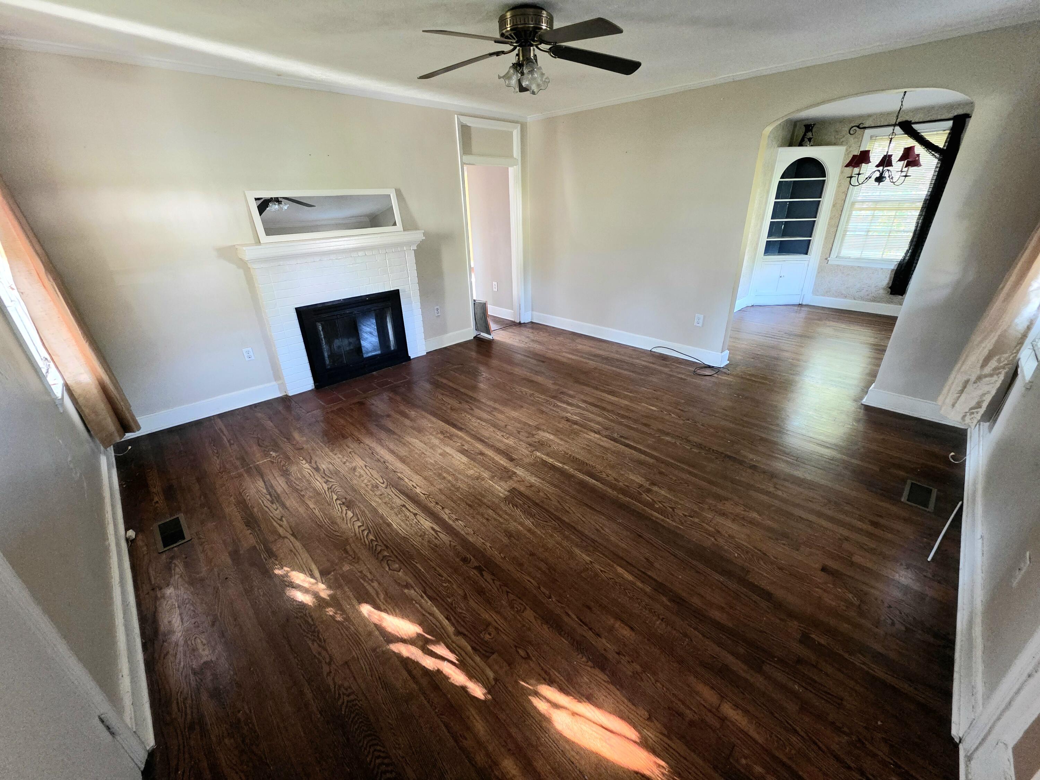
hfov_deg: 106.2
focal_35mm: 13
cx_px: 520
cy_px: 390
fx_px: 391
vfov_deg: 89.9
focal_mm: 2.2
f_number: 1.9
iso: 800
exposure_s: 1/60.2
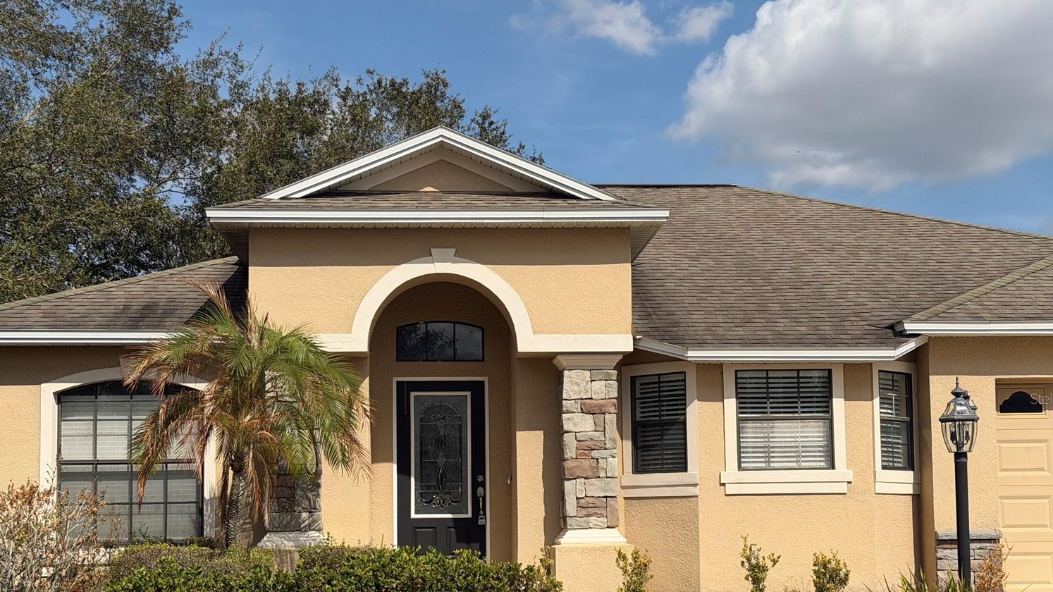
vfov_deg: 21.4
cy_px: 398
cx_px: 533
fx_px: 1563
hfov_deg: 37.2
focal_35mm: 56
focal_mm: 6.76
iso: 64
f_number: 1.78
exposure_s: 1/7874
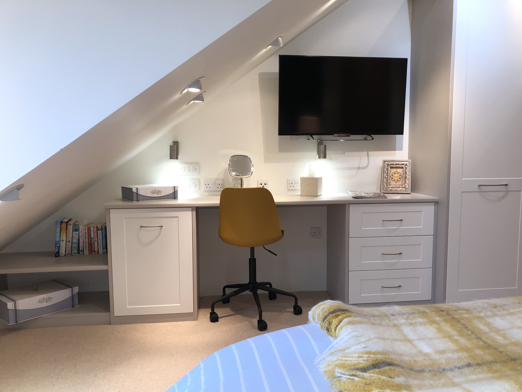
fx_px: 422
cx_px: 261
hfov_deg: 63.4
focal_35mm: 28
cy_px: 196
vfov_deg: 49.7
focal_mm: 4
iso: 40
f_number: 1.8
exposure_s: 1/100
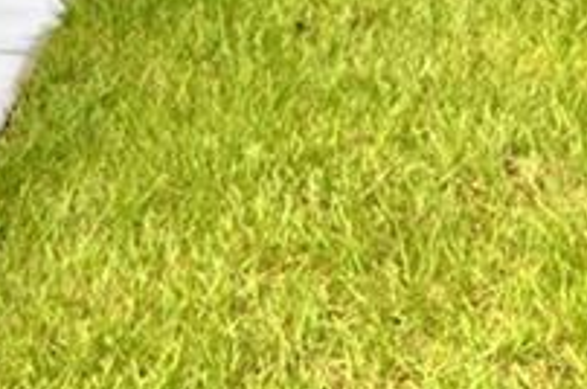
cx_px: 192
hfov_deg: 17.2
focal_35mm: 119
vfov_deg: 10.2
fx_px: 1937
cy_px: -505
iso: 100
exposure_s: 1/2000
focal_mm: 10
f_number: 4.5
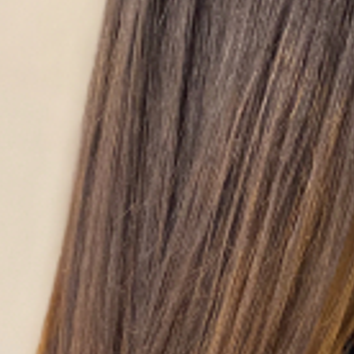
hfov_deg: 19.5
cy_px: 463
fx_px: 1030
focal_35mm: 89
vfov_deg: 18.2
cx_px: 213
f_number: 1.8
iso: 320
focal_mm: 4.25
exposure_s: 1/50
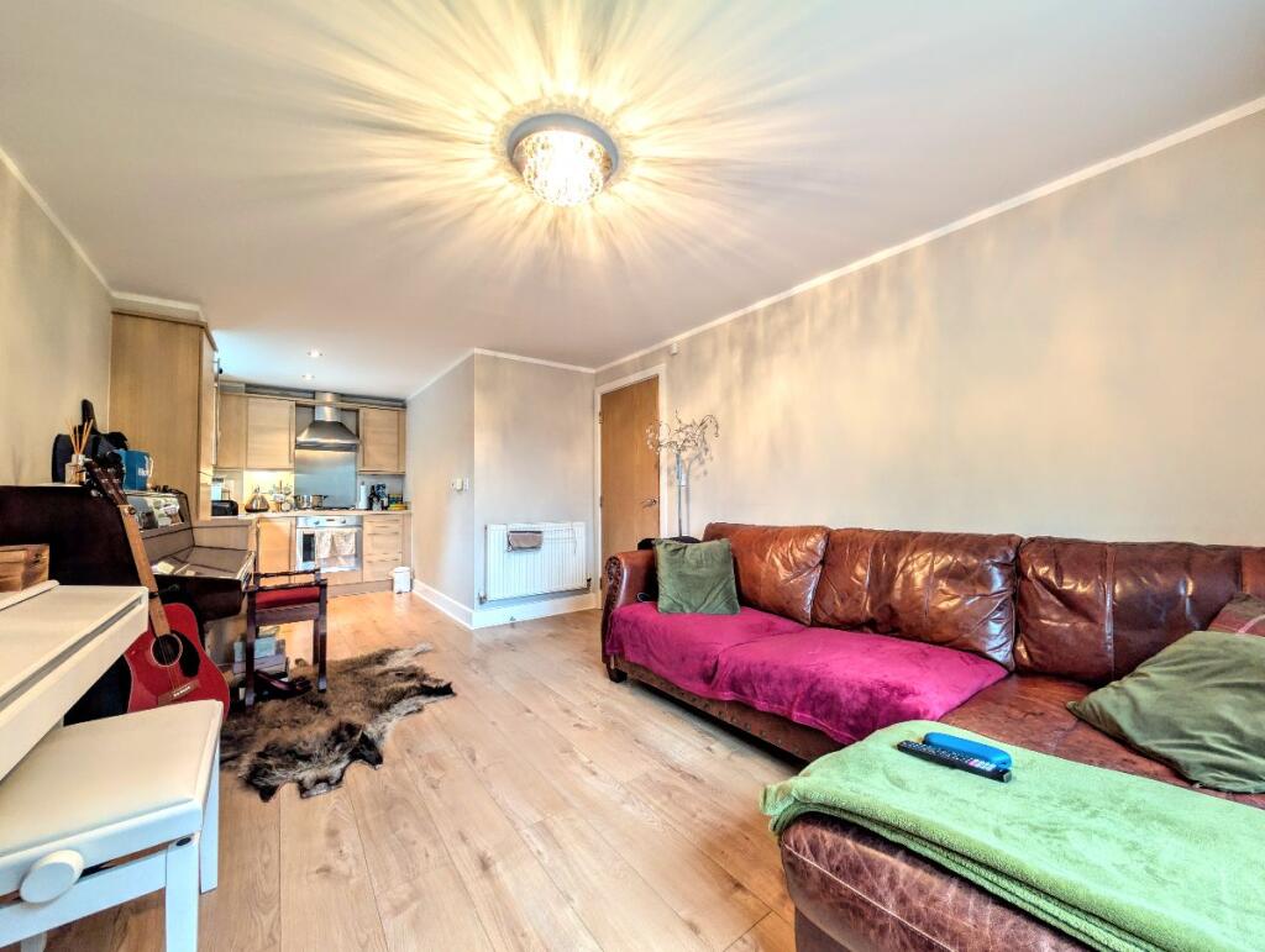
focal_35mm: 12
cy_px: 476
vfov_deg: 94.6
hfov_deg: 110.5
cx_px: 632
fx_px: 439
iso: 83
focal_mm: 2.02
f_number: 1.7
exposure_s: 1/50
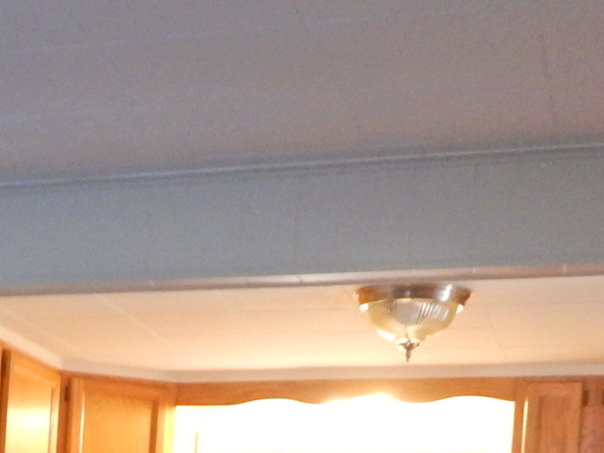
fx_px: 1518
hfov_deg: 21.4
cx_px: -61
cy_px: 772
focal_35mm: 87
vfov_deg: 15.1
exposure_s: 1/15
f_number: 3
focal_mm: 4
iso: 400
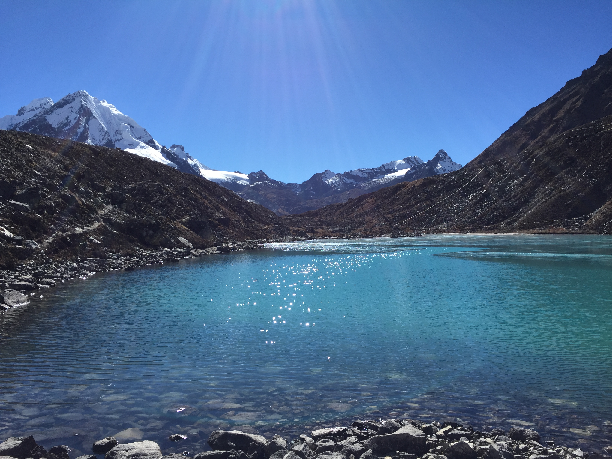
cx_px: 306
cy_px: 230
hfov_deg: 61.7
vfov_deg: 48.2
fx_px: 513
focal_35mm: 29
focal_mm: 4.15
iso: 32
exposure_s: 1/2198
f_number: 2.2
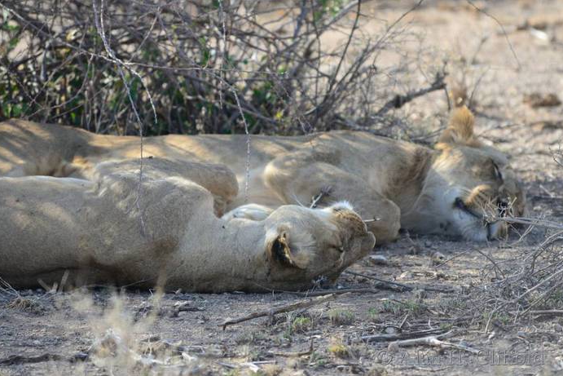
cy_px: 188
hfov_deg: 3.4
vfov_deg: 2.3
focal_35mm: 606
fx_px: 9479
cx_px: 282
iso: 500
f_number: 5.6
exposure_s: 1/640
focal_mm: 400
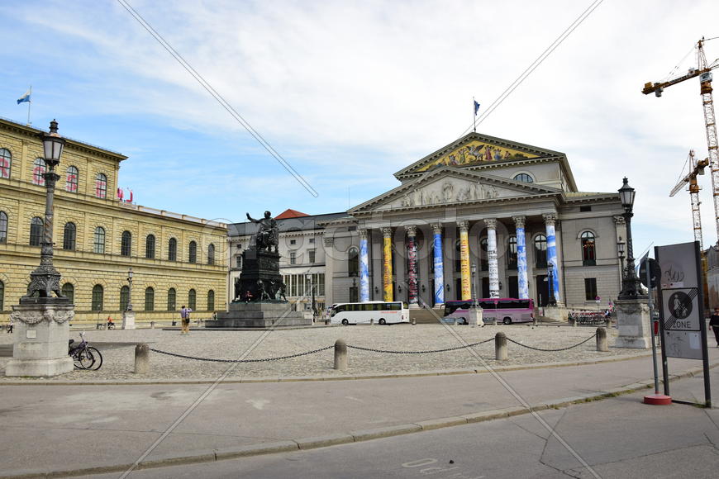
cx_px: 360
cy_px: 240
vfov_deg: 47.9
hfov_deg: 67.4
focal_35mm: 27
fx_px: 539
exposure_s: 1/200
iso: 100
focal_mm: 18
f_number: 7.1
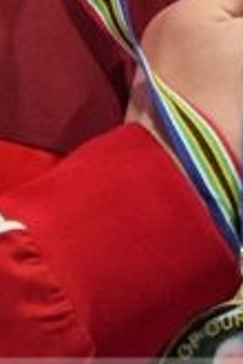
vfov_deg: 0.9
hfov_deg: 0.6
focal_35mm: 2187
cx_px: 163
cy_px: -225
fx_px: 22142
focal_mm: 200
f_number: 2.8
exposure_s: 1/250
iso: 2500
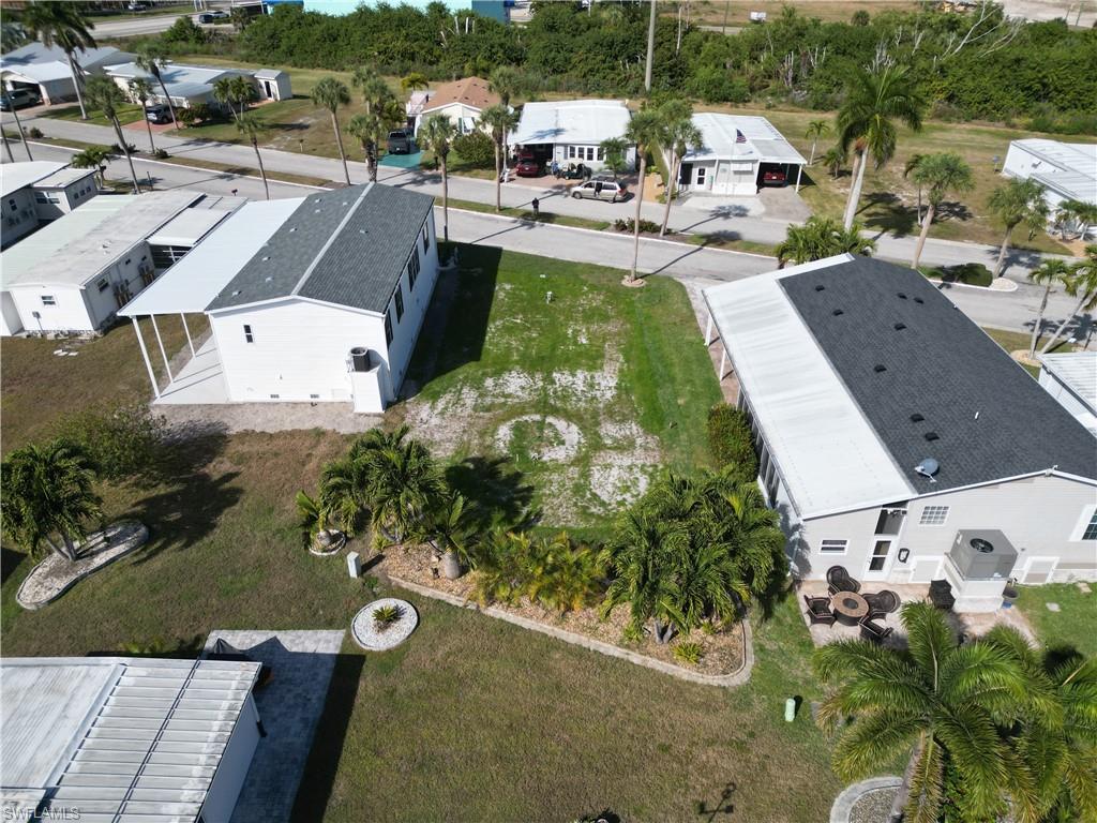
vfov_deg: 56.8
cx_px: 548
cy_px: 412
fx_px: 761
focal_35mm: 24
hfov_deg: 71.6
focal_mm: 6.72
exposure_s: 1/5000
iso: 200
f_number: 1.7
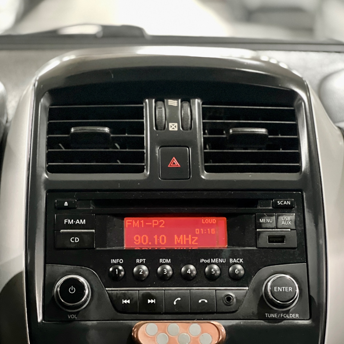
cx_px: 159
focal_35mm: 91
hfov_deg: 19.1
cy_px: 172
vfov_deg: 19.1
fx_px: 1023
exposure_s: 1/15
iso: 1000
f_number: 2.8
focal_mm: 9
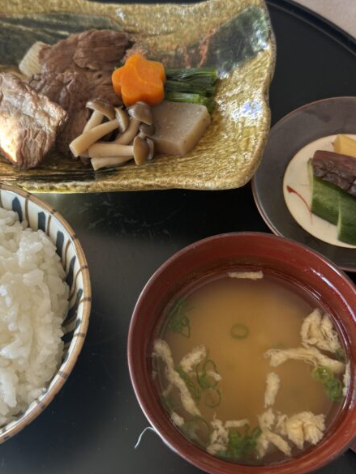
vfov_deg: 44.7
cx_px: 141
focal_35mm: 42
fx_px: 576
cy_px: 202
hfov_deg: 34.2
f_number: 1.78
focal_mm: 6.76
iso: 100
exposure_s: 1/121
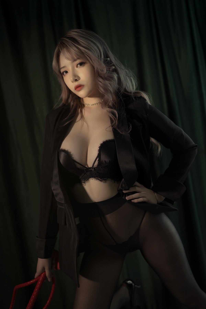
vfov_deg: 54.4
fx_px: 300
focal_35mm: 35
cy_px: 154
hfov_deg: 37.9
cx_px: 103
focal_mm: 35
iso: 160
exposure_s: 1/200
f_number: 1.4
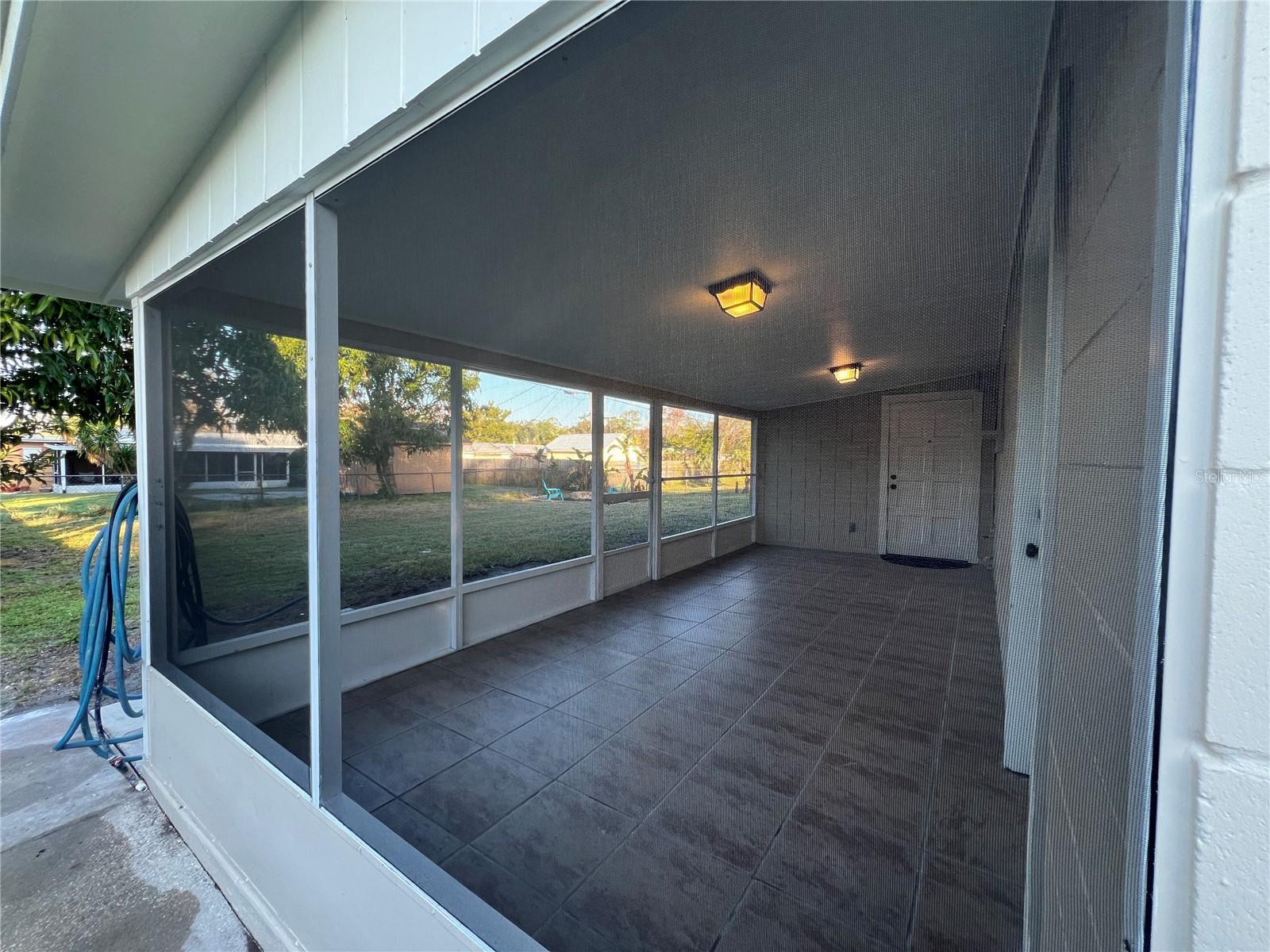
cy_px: 476
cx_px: 635
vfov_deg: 89.9
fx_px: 477
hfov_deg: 106.2
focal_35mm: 13
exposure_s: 1/99
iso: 50
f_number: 1.8
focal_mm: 1.57
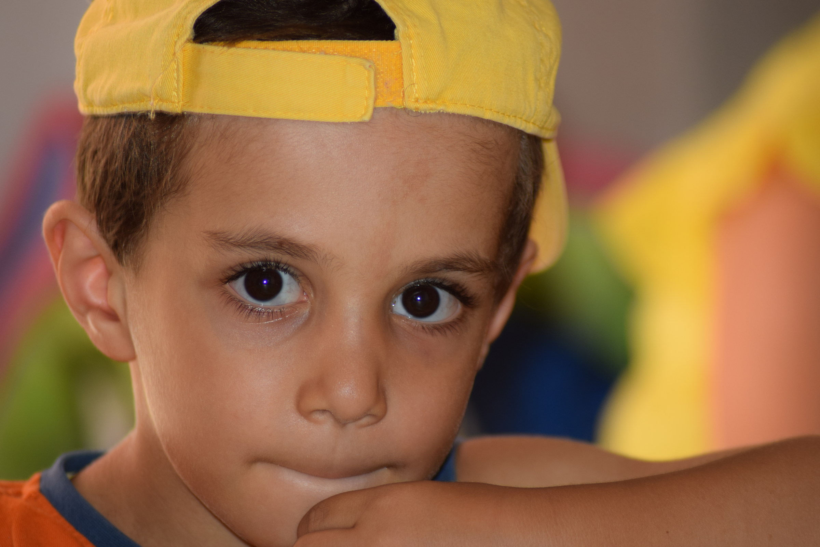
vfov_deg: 4.6
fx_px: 6833
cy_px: 274
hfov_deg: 6.9
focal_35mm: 300
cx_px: 410
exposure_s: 1/60
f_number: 4.8
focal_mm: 200
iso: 400
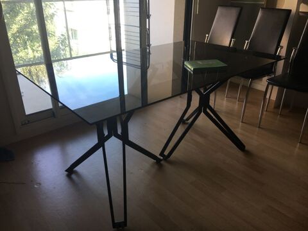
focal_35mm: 29
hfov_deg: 61.7
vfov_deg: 48.2
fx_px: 258
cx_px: 154
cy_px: 116
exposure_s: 1/100
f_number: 2.2
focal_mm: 4.15
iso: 40
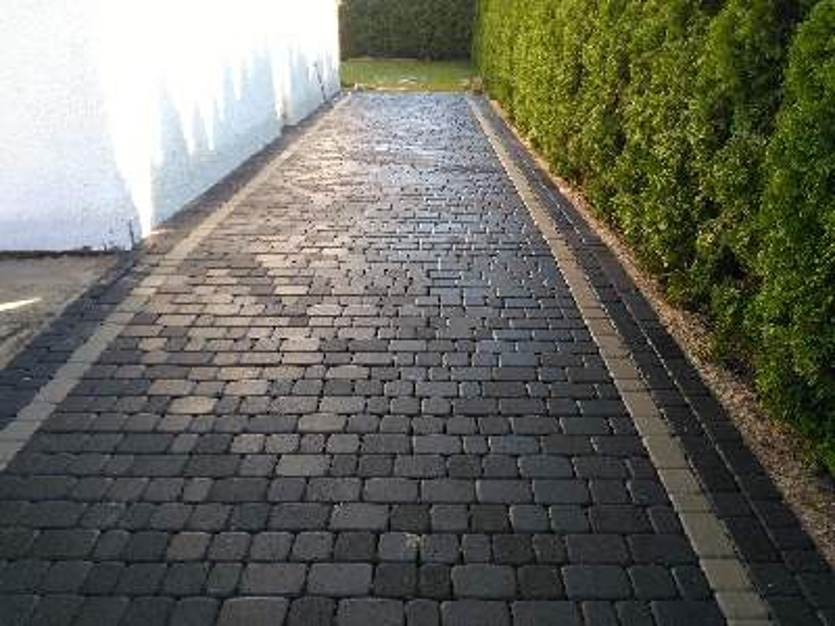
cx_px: 418
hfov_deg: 63.4
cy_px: 313
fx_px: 675
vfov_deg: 49.7
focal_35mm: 28
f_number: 2
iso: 103
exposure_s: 1/120
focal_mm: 2.96
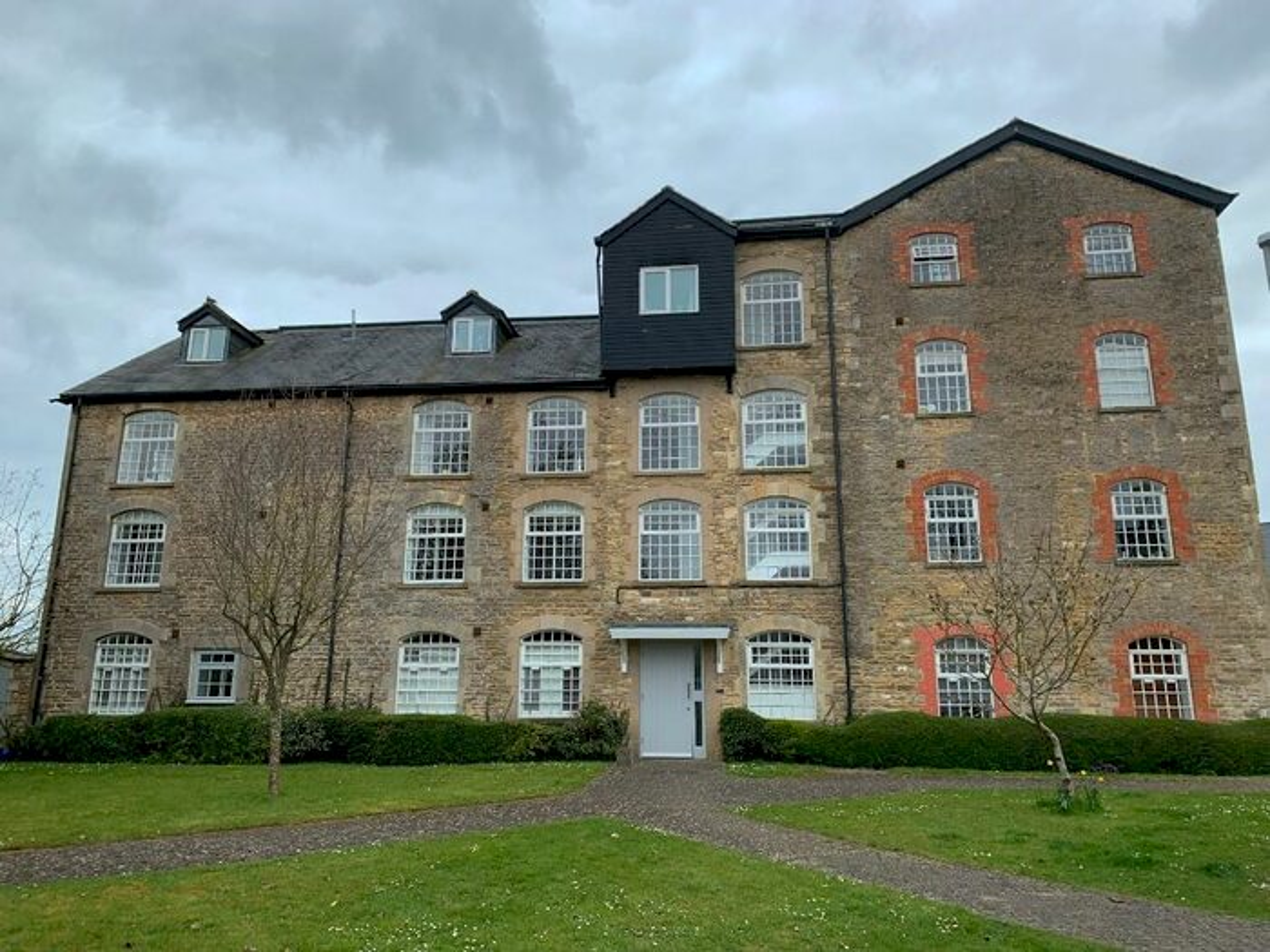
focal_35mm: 26
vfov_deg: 53.1
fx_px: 954
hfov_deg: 67.3
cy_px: 476
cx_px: 635
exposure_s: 1/1021
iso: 25
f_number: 1.8
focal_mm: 4.25
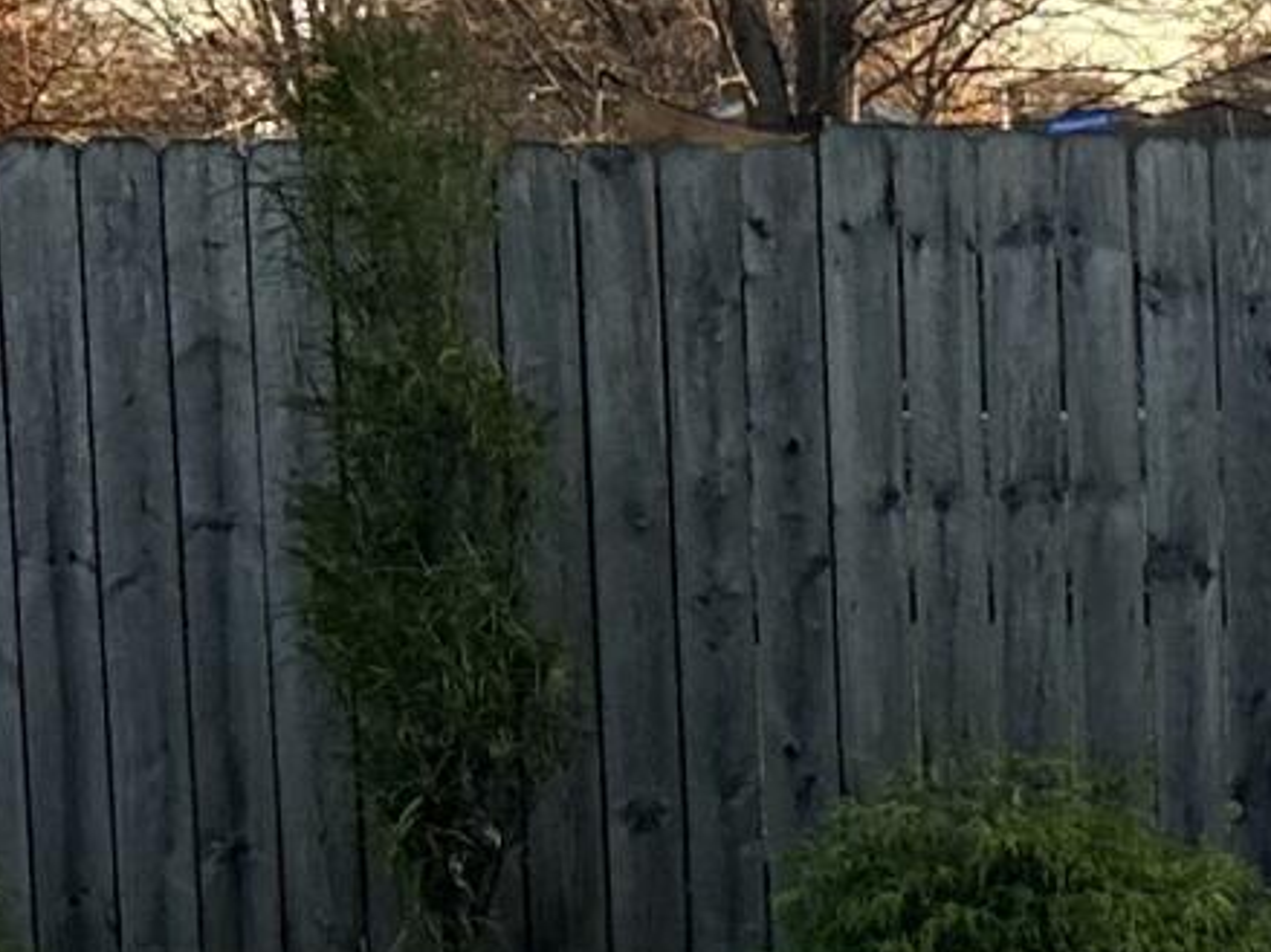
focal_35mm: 164
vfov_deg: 9.0
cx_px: 2748
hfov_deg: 10.8
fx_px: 6020
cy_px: 1097
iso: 80
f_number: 1.78
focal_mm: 6.86
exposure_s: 1/467
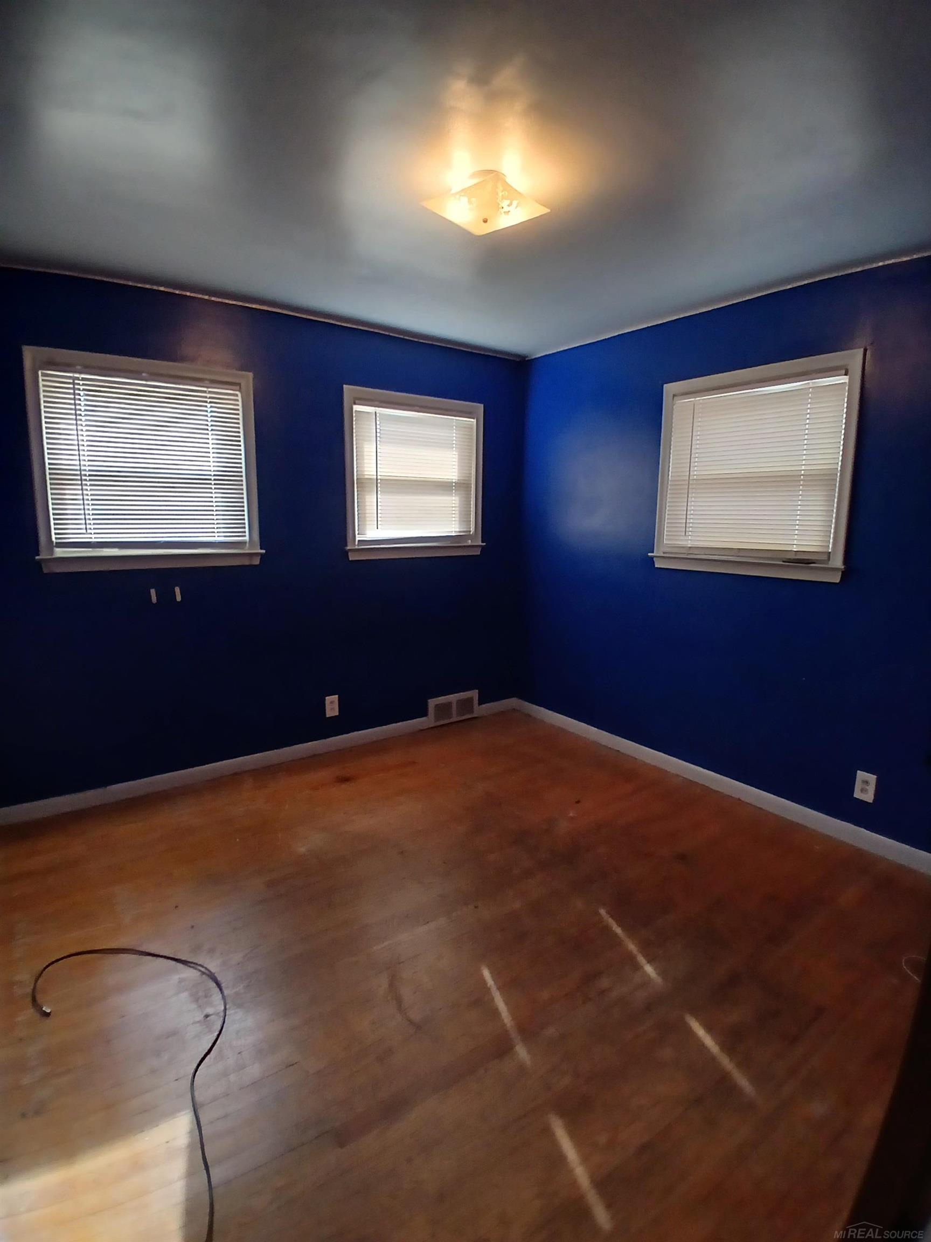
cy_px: 621
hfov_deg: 74.7
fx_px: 610
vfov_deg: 91.0
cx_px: 466
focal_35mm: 17
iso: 100
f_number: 2.2
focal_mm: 1.4
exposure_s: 1/40
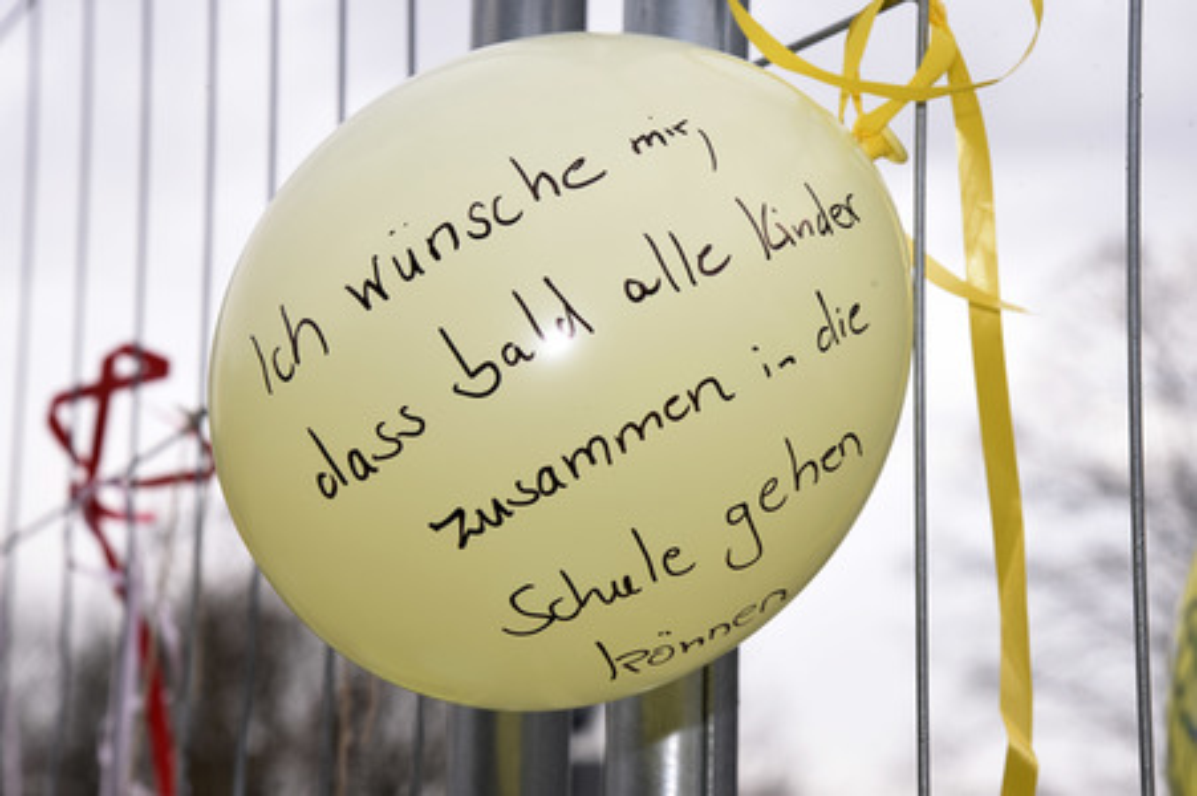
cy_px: 398
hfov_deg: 18.3
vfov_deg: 12.2
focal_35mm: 112
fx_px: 3721
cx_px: 598
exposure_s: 1/160
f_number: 11
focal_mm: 112
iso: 500
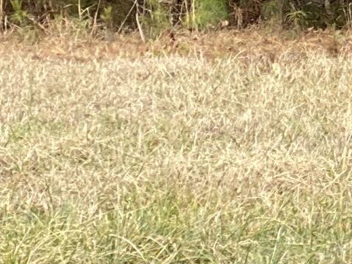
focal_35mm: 322
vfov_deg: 4.5
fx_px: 3274
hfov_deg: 5.8
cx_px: 932
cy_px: -413
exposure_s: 1/205
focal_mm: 6
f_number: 2
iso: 20
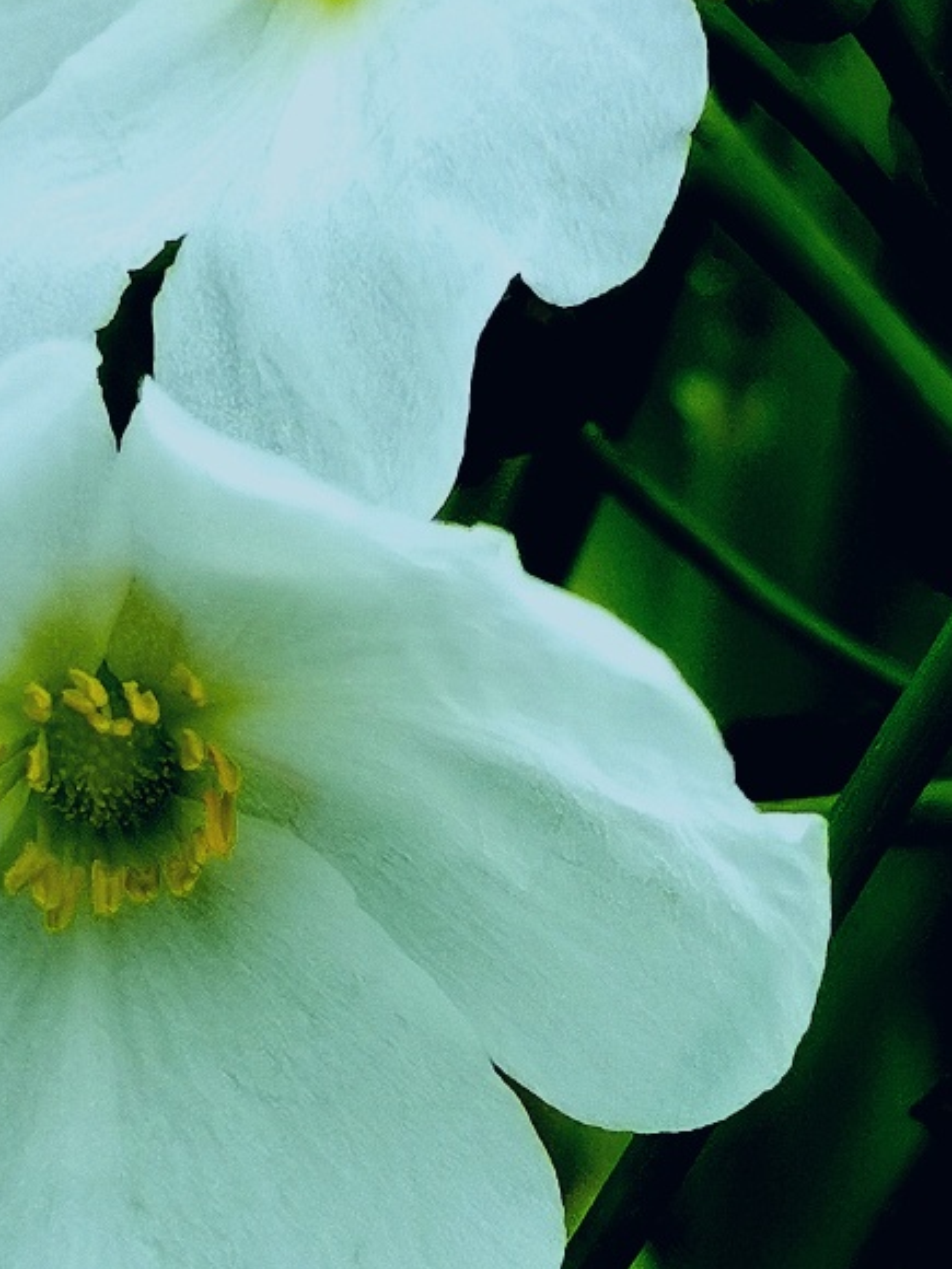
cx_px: 127
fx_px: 4474
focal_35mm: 122
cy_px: 516
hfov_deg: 12.1
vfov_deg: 16.1
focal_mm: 4.75
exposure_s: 1/1020
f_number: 1.8
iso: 50
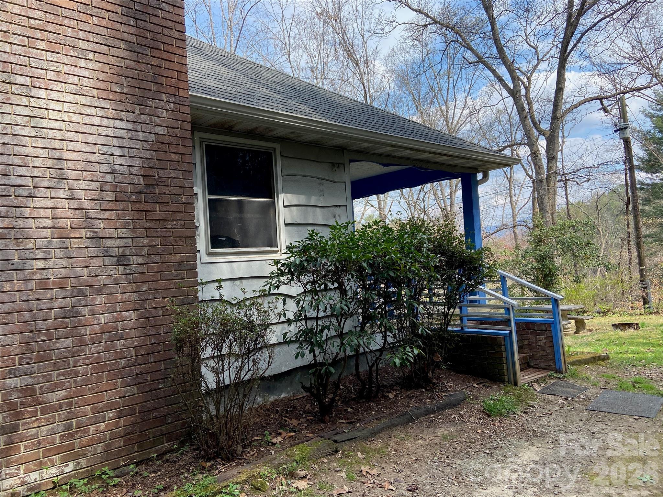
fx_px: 498
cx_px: 332
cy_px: 248
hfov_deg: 67.3
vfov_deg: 53.1
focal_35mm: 26
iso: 32
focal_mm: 4.25
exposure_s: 1/871
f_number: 1.8
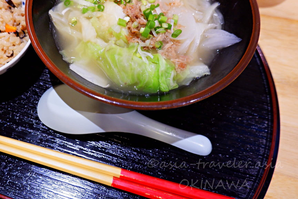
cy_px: 54
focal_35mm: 34
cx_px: 99
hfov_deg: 54.7
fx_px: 281
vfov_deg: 38.1
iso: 1000
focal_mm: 15
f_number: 3.5
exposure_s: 1/34
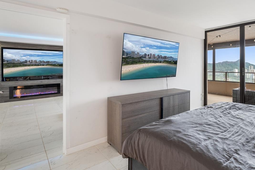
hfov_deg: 76.1
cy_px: 66
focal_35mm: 22
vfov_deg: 56.9
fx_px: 155
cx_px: 172
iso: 400
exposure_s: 1/13
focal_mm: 14.6
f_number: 9
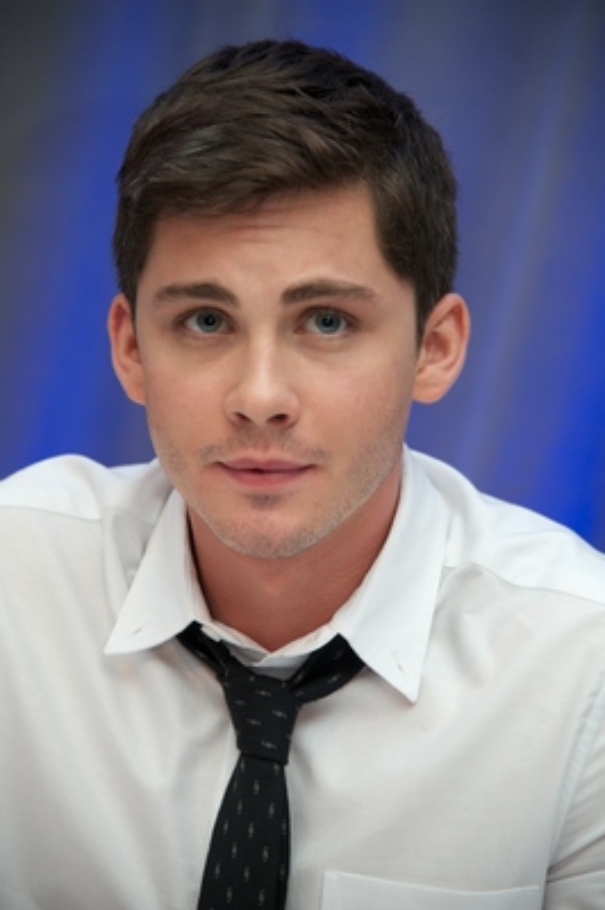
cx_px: 302
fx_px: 5303
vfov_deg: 9.8
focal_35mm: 210
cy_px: 455
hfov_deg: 6.5
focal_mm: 210
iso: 500
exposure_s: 1/60
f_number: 5.6
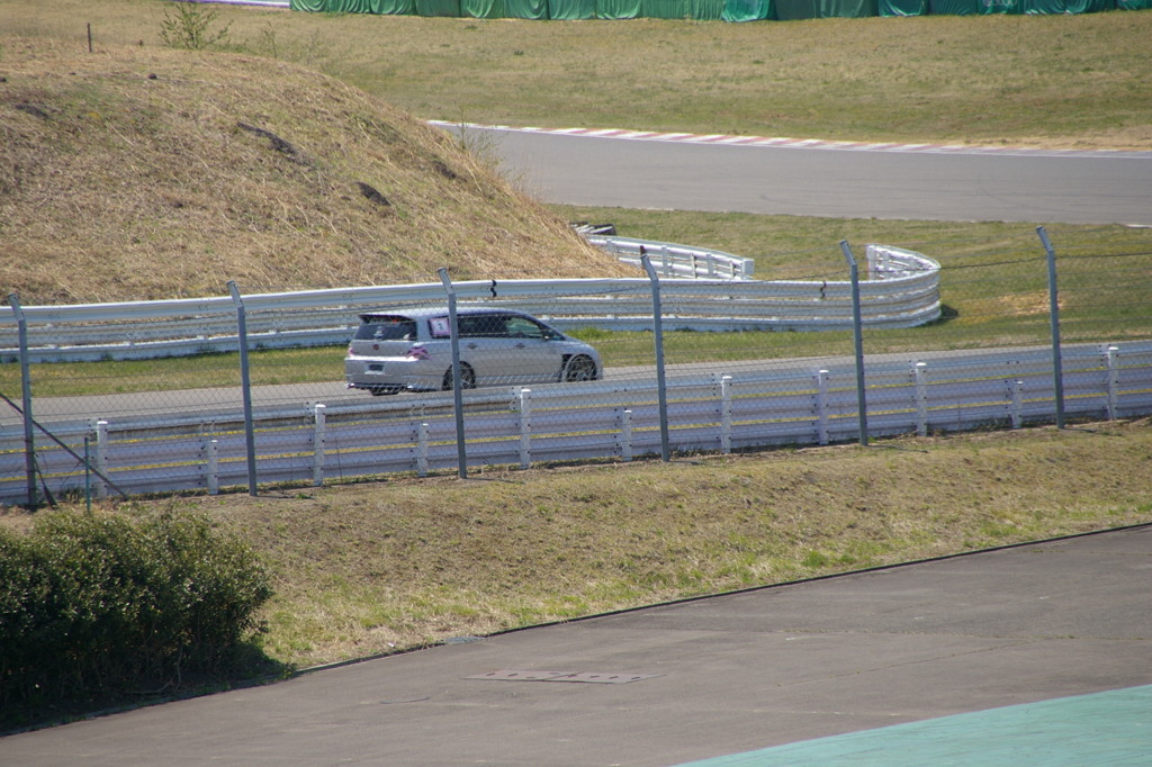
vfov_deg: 3.7
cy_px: 384
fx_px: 11995
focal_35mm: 375
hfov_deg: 5.5
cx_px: 576
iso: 200
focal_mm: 250
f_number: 8
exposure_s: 1/500
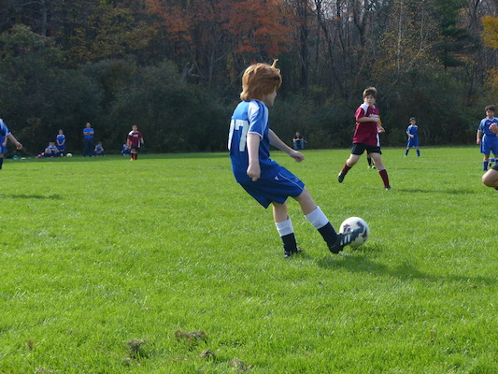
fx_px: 1036
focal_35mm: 72
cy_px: 187
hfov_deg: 27.0
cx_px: 249
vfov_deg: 20.4
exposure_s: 1/500
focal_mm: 13
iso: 200
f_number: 2.8
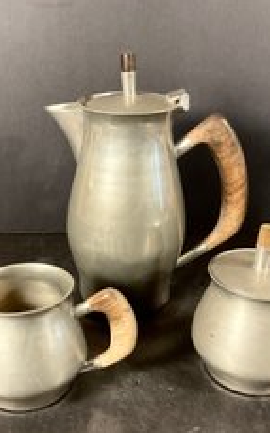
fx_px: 542
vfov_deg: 43.4
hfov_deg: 27.9
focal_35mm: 46
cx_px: 109
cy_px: 239
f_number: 1.8
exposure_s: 1/60
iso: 160
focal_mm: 3
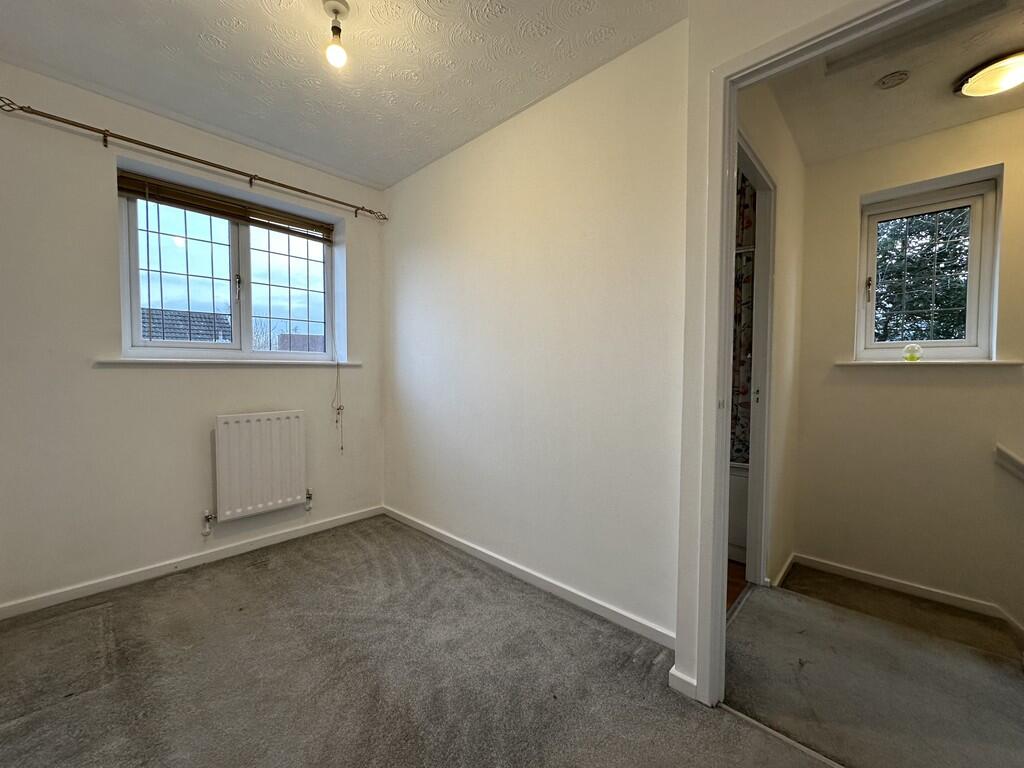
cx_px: 512
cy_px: 384
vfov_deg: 85.7
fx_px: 414
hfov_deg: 102.1
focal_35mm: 14
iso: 160
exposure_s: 1/100
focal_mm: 2.22
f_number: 2.2
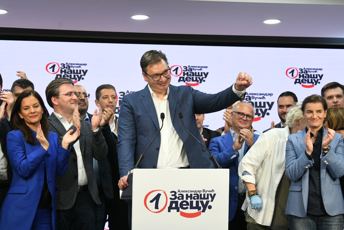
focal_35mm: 85
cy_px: 115
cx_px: 172
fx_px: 812
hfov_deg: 23.9
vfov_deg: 16.1
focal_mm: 85
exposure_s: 1/320
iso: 4000
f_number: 6.3
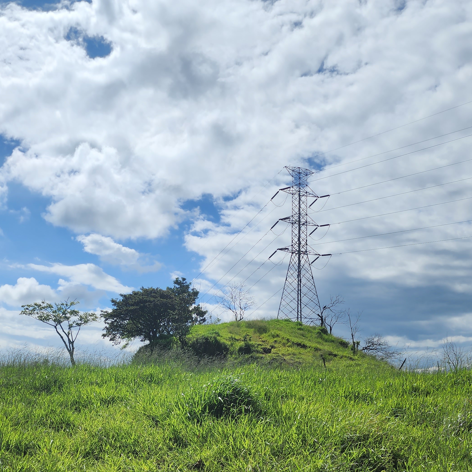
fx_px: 602
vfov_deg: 41.9
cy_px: 336
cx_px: 136
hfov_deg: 41.9
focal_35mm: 39
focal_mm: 6.4
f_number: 1.8
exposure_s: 1/4019
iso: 12
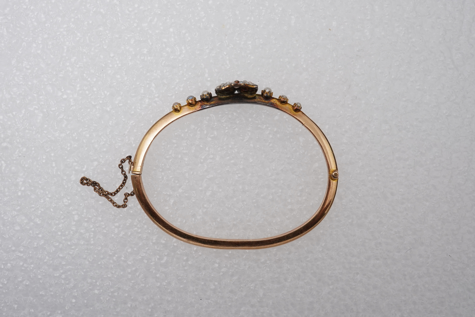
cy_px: 158
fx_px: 594
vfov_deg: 29.9
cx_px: 238
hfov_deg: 43.6
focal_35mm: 45
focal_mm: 30
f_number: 22
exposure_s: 1/125
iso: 400
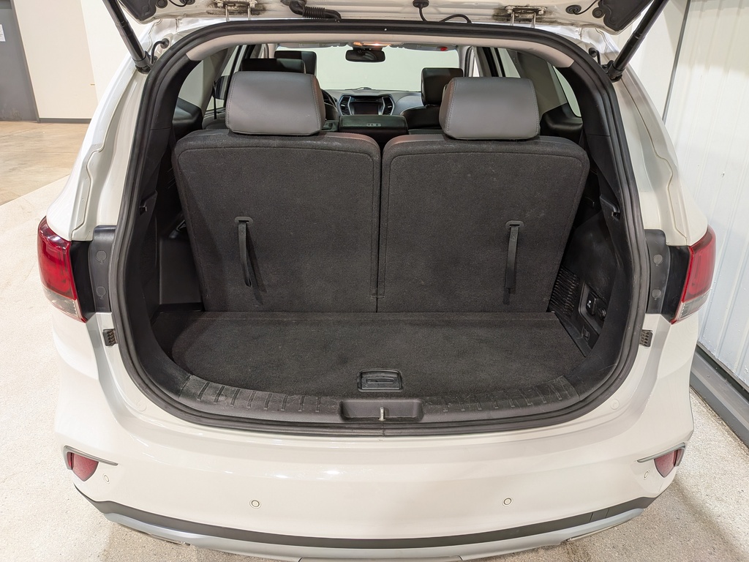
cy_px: 281
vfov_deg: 56.8
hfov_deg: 71.6
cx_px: 374
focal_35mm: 24
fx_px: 519
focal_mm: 4.53
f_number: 1.7
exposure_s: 1/25
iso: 34
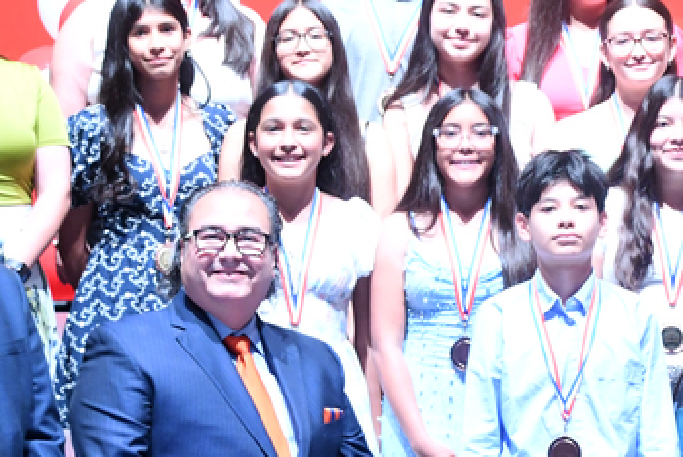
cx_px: 662
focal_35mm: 193
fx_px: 3665
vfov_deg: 7.1
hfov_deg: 10.6
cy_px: 282
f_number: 5.6
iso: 2500
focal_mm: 44
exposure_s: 1/60
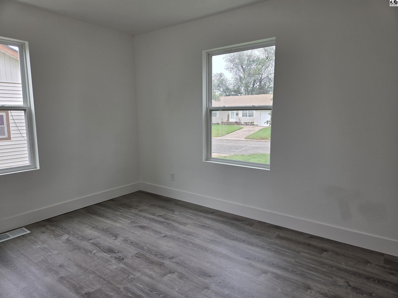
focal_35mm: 23
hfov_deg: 73.9
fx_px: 264
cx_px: 199
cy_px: 149
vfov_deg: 58.9
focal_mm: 5.4
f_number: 1.8
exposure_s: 1/180
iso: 50
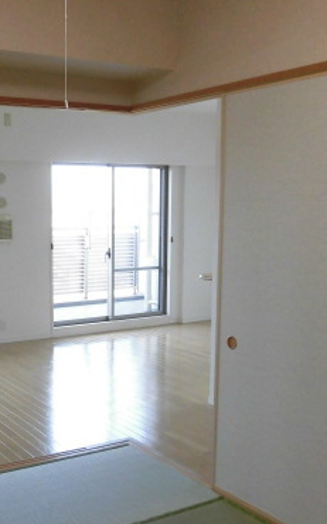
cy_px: 302
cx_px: 58
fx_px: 628
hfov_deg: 28.5
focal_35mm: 44
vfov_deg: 45.1
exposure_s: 1/60
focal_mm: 4.3
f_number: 3.1
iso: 160
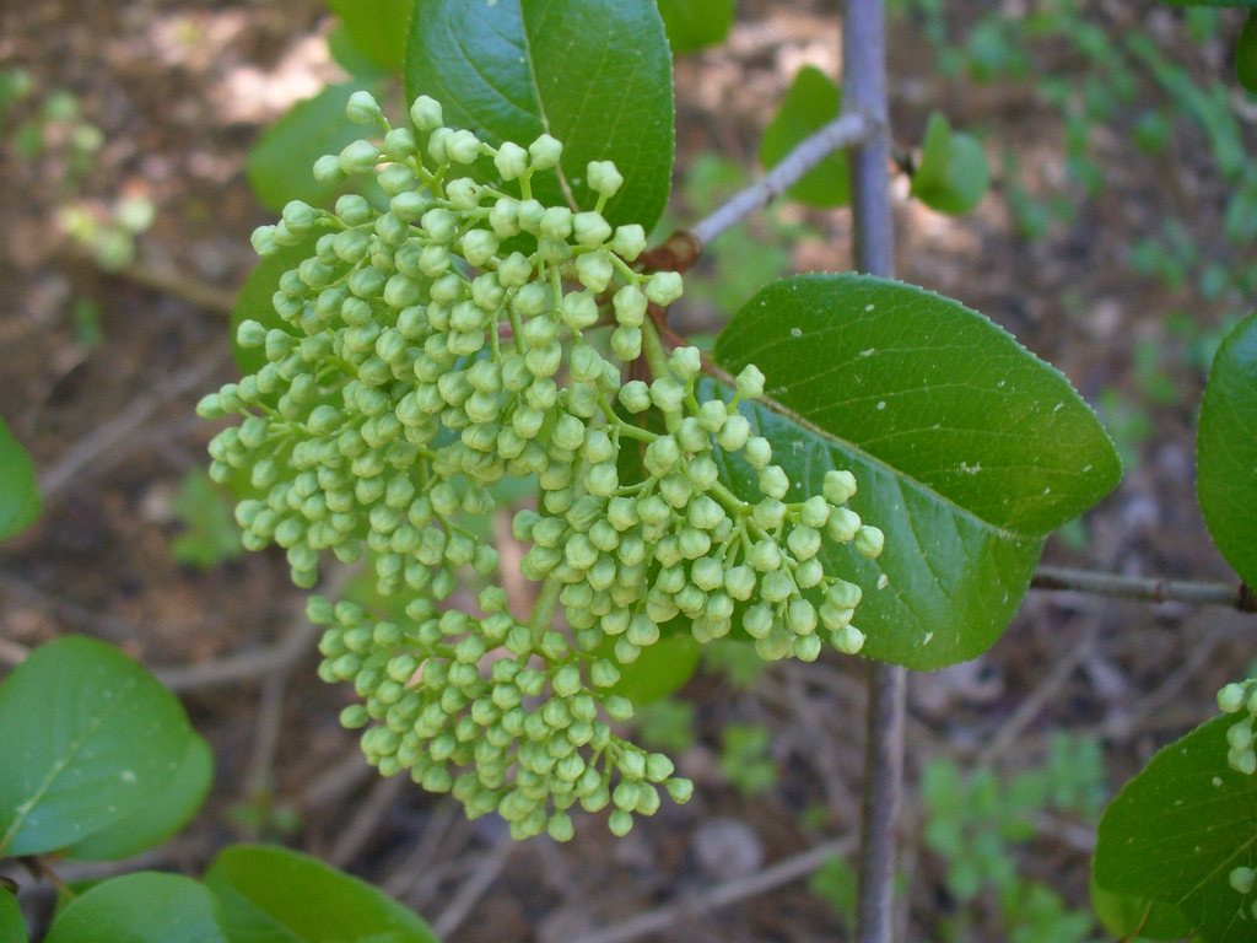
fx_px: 1344
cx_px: 628
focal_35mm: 37
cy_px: 472
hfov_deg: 50.1
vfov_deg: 38.7
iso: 100
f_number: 2.8
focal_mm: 6.1
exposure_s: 1/50
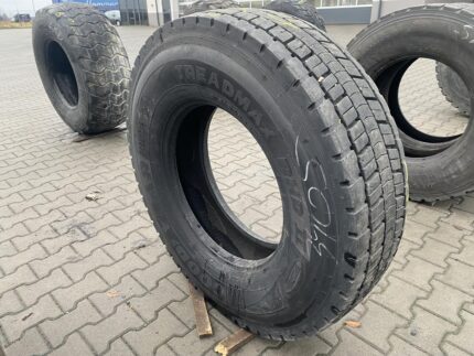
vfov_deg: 53.1
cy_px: 178
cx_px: 237
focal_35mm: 26
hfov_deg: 67.3
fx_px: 356
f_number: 1.8
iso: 160
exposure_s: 1/60
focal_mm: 4.25
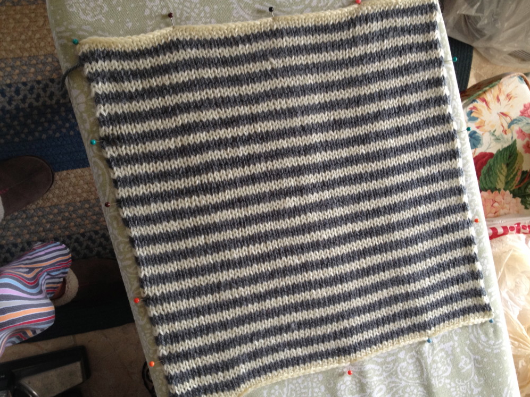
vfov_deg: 39.7
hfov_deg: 51.3
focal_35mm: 36
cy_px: 203
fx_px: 551
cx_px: 272
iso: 100
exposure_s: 1/20
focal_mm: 4.28
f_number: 2.4
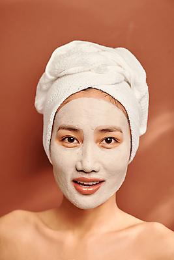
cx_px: 87
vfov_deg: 19.4
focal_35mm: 105
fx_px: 761
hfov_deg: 13.1
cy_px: 130
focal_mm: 105
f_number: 5.6
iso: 100
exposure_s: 1/160
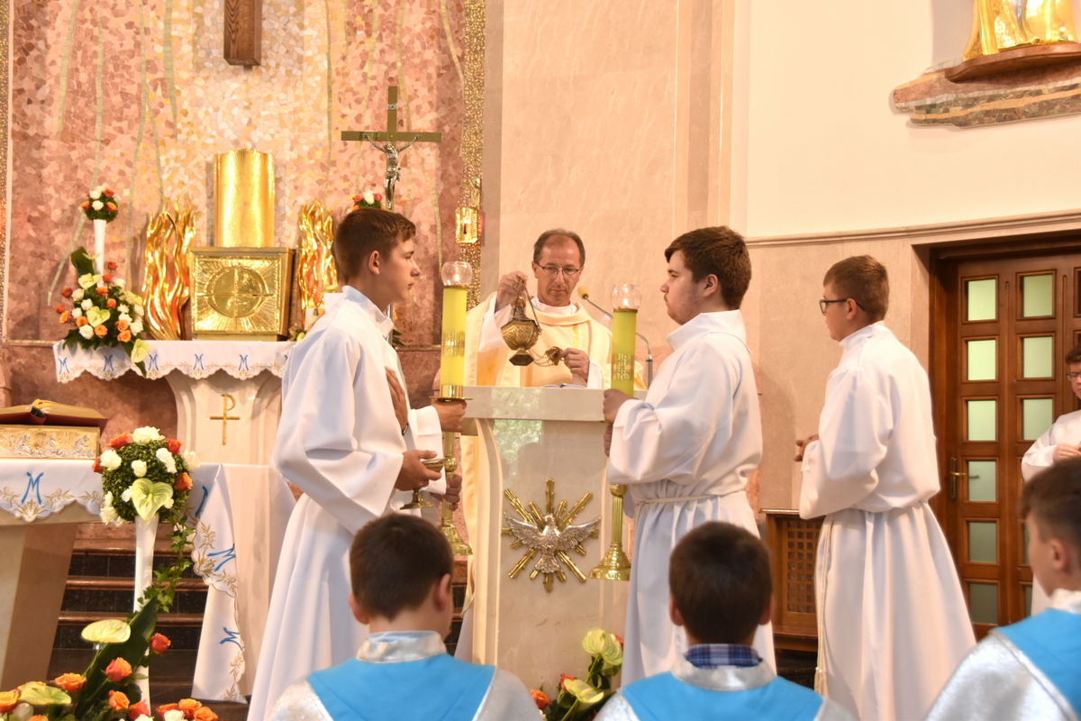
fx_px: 1892
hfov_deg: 31.9
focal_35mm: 63
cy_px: 360
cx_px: 540
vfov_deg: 21.6
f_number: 4.5
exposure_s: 1/60
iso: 800
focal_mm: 42
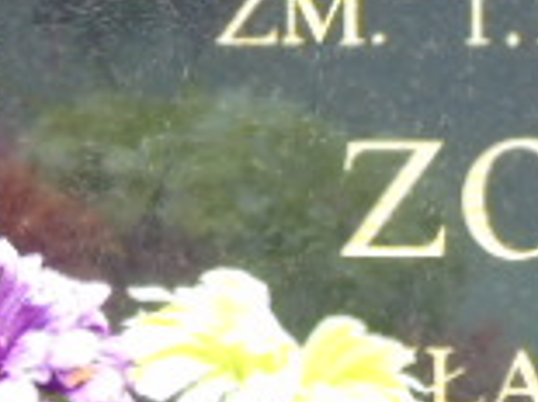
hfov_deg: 2.6
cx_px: 670
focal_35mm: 768
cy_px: -107
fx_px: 11927
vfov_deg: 1.9
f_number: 5
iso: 200
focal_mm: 33
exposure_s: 1/125
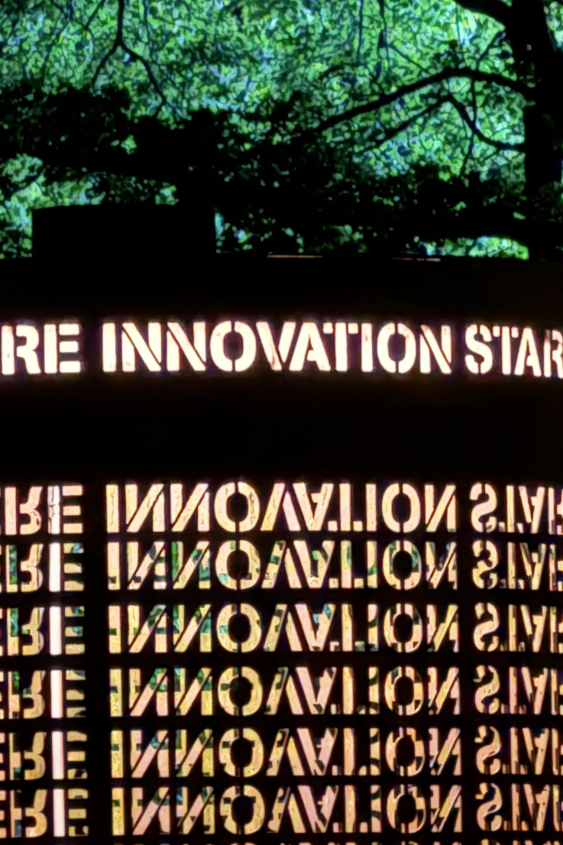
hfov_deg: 3.0
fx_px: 10676
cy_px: 1126
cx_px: 189
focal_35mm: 455
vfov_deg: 4.5
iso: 2000
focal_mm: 15.66
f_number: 2.8
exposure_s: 1/8
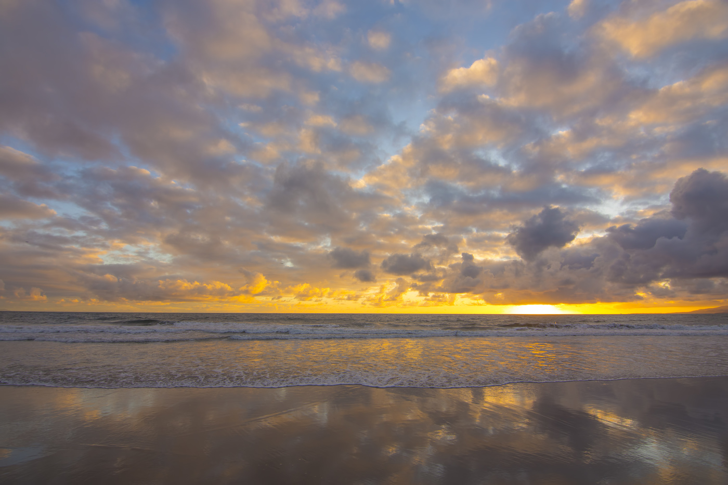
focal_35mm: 16
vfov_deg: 72.0
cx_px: 364
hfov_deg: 95.0
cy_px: 242
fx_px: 334
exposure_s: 1/100
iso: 100
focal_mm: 11
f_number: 8
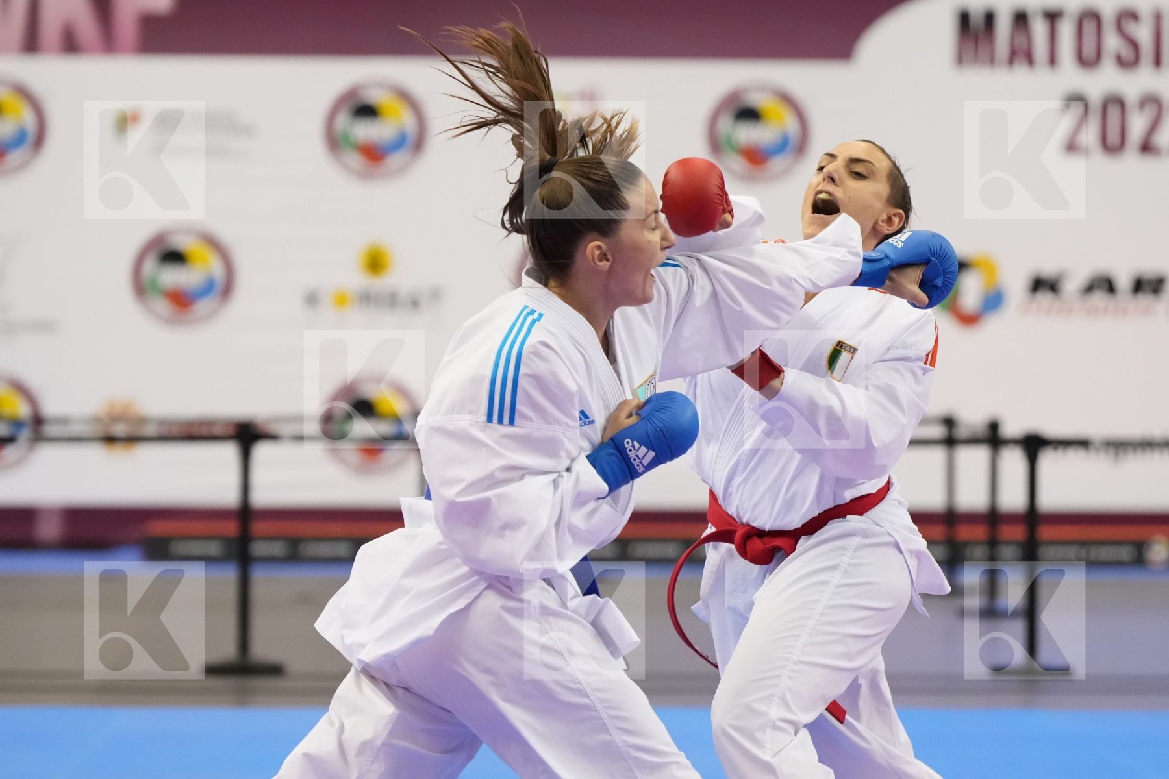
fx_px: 5357
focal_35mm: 165
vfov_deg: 8.3
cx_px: 584
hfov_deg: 12.5
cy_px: 390
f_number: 2.8
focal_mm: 110
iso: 3200
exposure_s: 1/1000
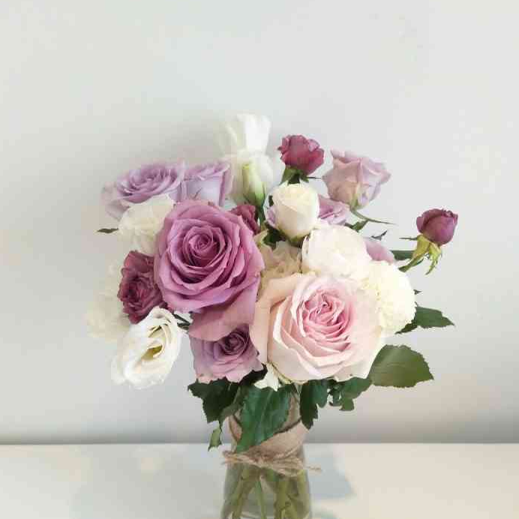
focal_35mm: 31
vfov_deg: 52.4
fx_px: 526
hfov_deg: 52.5
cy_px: 291
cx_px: 260
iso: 100
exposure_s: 1/50
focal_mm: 3.88
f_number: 2
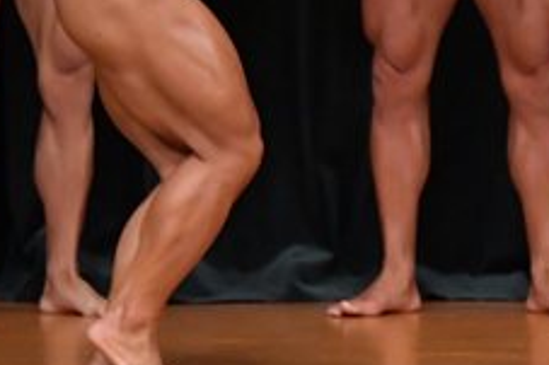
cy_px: -44
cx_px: 787
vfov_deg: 1.6
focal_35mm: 870
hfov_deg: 2.4
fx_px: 13257
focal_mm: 170
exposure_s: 1/400
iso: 4000
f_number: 5.6
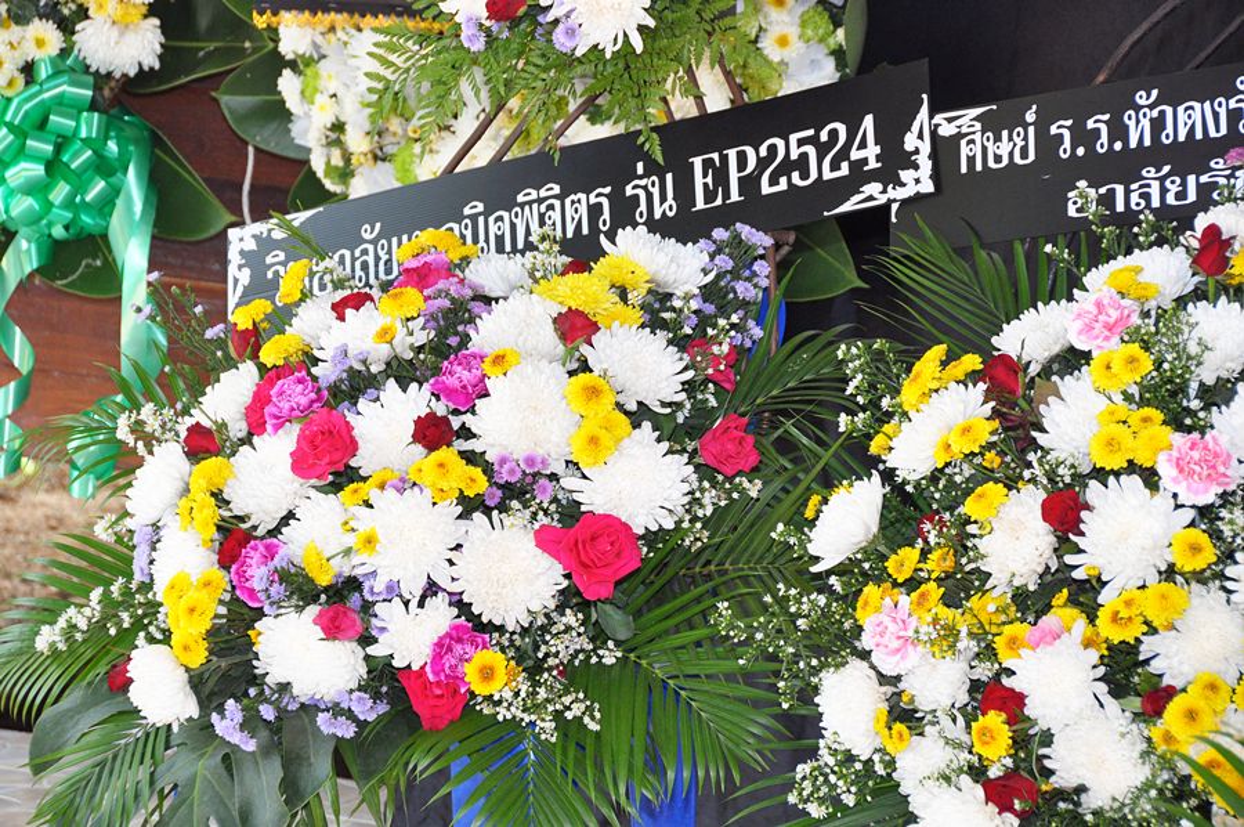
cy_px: 414
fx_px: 4919
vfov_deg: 9.6
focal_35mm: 142
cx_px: 622
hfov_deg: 14.4
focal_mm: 95
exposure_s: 1/100
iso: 1600
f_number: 7.1
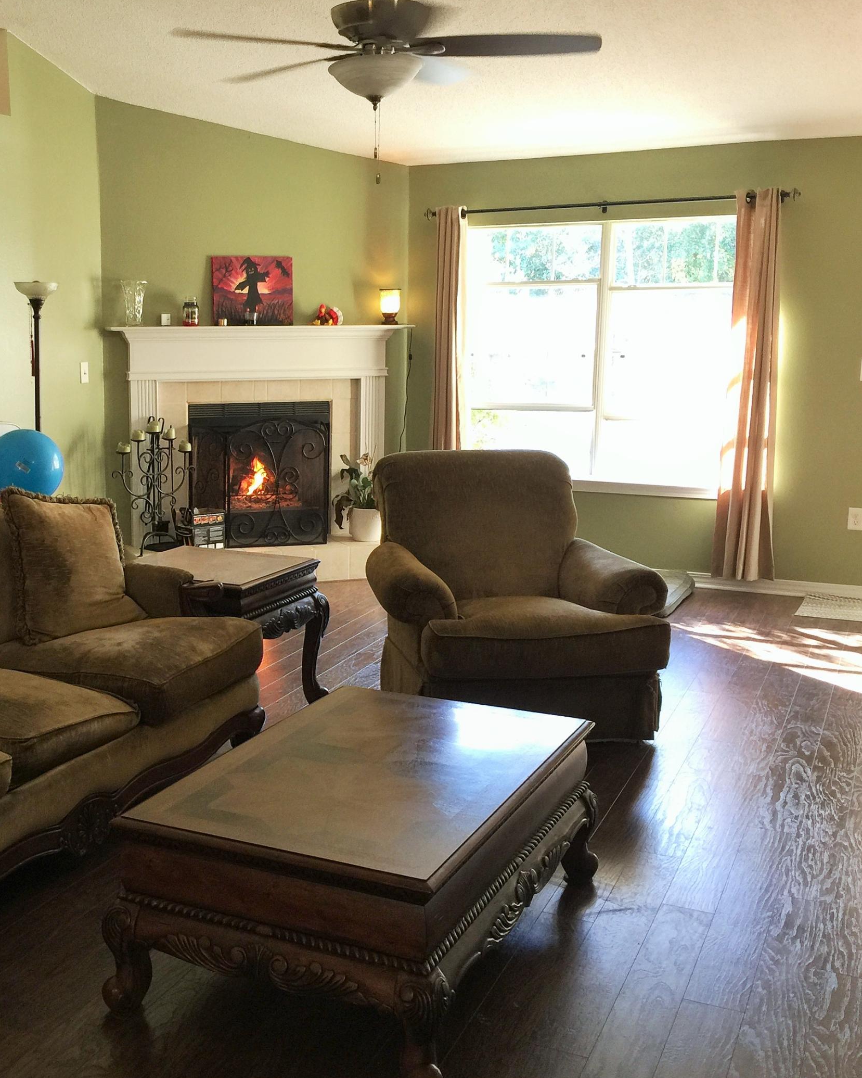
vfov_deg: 44.8
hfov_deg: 35.7
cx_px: 213
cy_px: 563
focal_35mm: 41
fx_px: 1307
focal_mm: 4.15
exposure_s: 1/15
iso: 40
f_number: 2.2
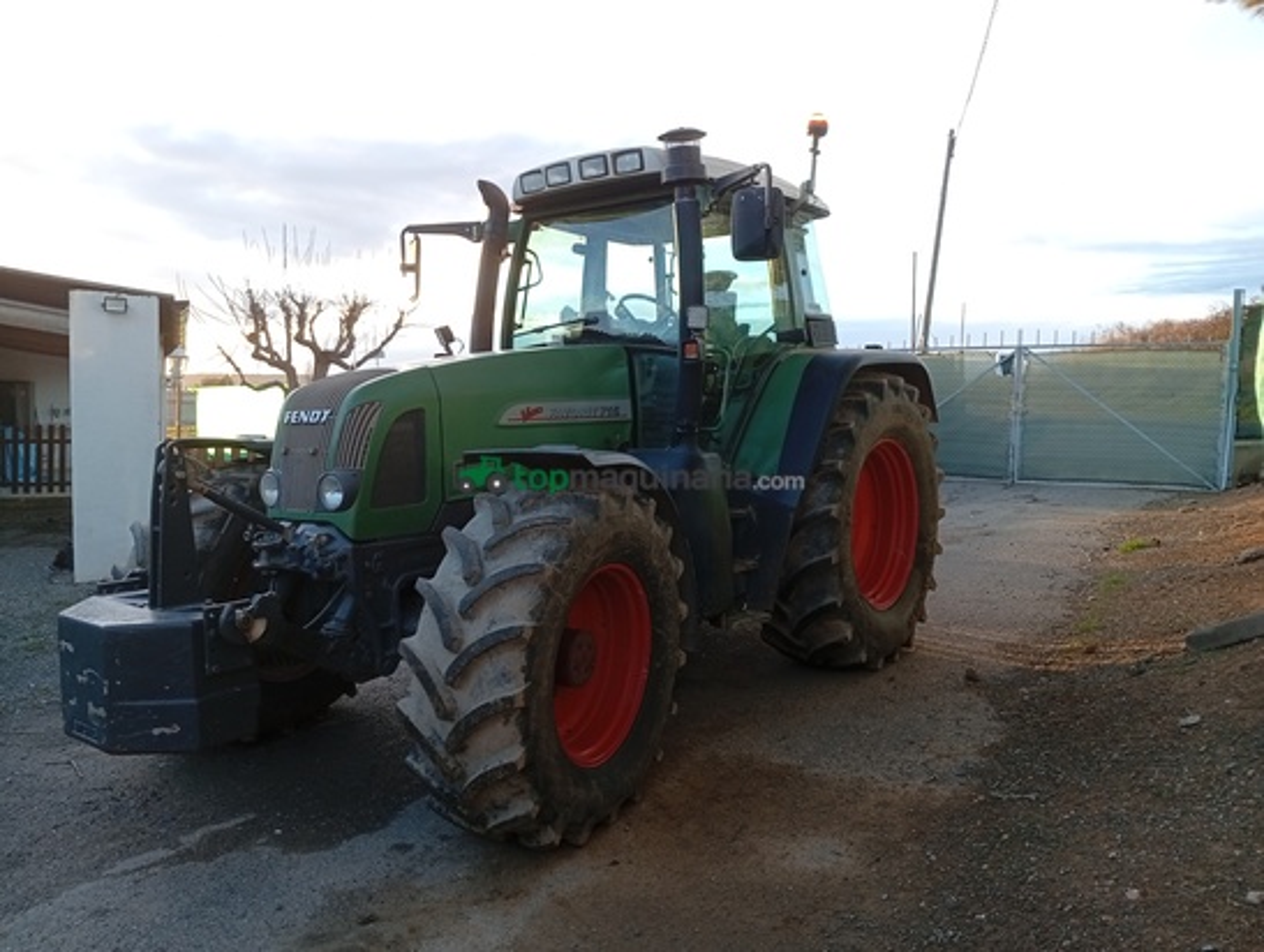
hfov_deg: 65.2
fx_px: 987
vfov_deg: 51.5
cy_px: 476
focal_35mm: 27
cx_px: 632
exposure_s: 1/50
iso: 70
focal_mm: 3.98
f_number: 1.8
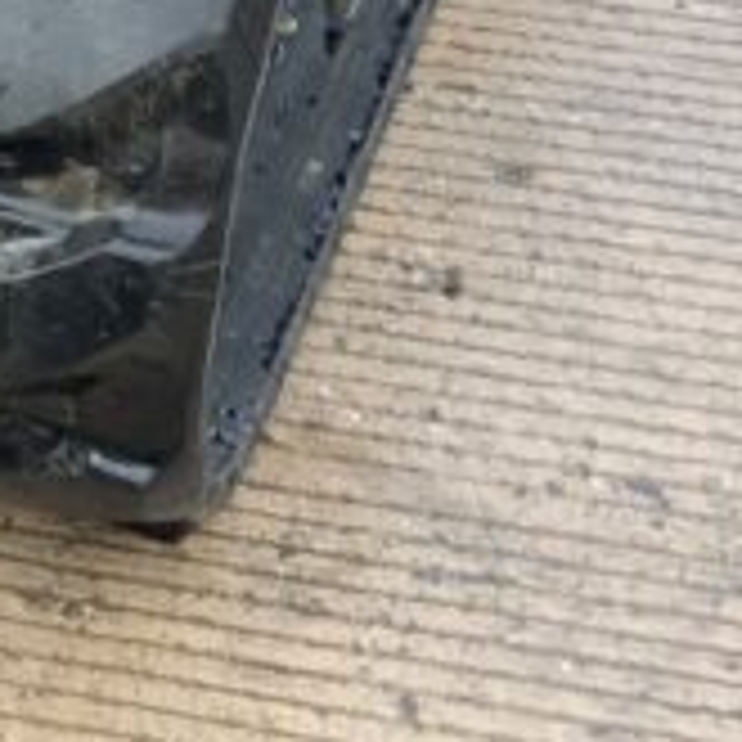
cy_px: -382
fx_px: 3856
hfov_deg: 10.3
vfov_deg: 10.6
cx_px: -661
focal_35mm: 159
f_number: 1.8
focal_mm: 3
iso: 32
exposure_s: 1/122
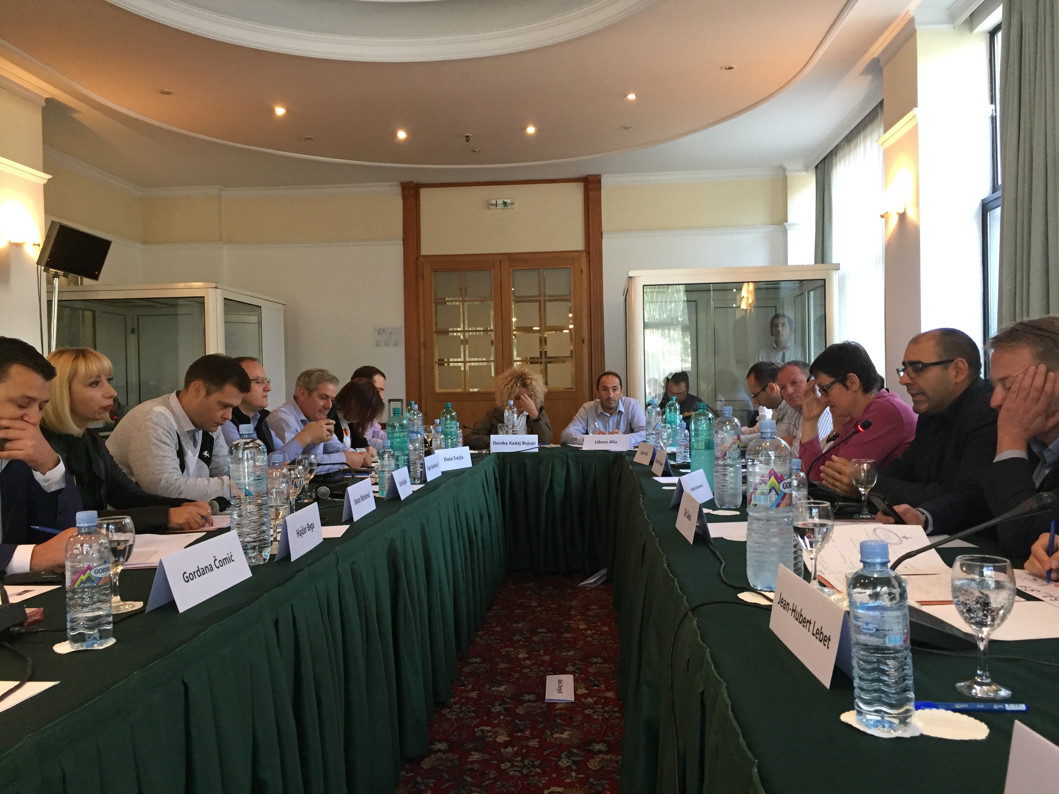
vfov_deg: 48.2
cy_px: 397
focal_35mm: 29
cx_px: 530
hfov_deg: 61.7
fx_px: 887
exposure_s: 1/33
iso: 200
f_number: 2.2
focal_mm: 4.15
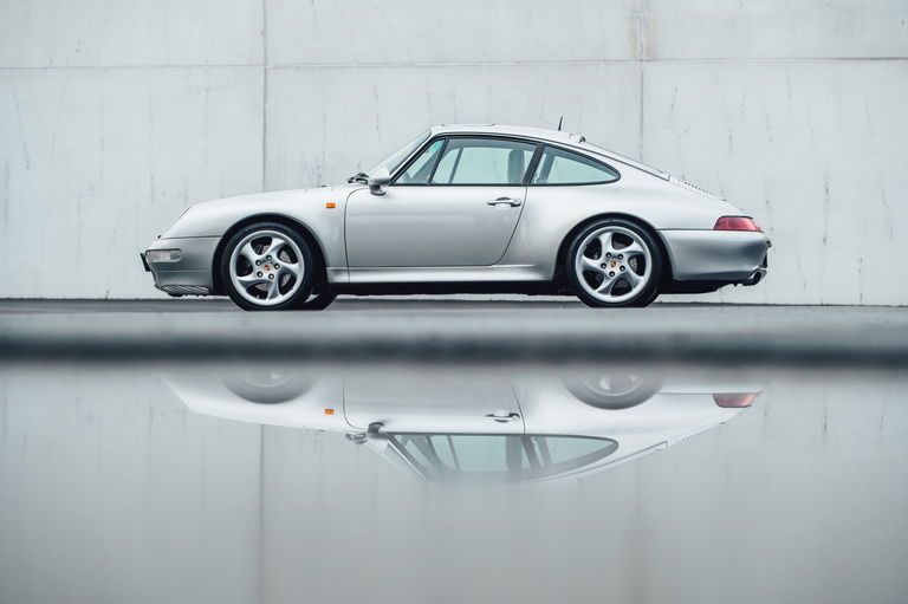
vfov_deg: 11.4
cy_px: 302
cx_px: 454
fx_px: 3025
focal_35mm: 120
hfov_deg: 17.1
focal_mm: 120
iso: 800
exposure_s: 1/160
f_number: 4.5
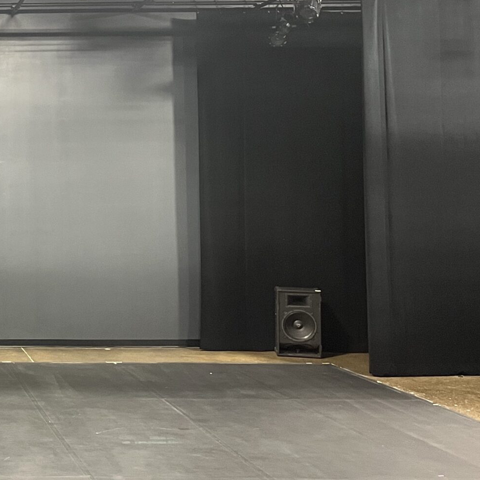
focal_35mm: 60
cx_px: -131
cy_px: 167
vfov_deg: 28.5
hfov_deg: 25.1
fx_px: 941
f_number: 1.6
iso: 400
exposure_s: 1/40
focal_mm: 5.1
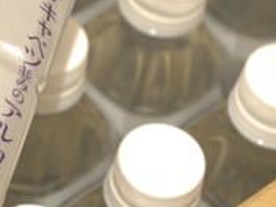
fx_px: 1627
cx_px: -11
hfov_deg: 9.6
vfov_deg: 7.3
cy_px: 18
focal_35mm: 204
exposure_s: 1/2.5
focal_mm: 52
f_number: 4.5
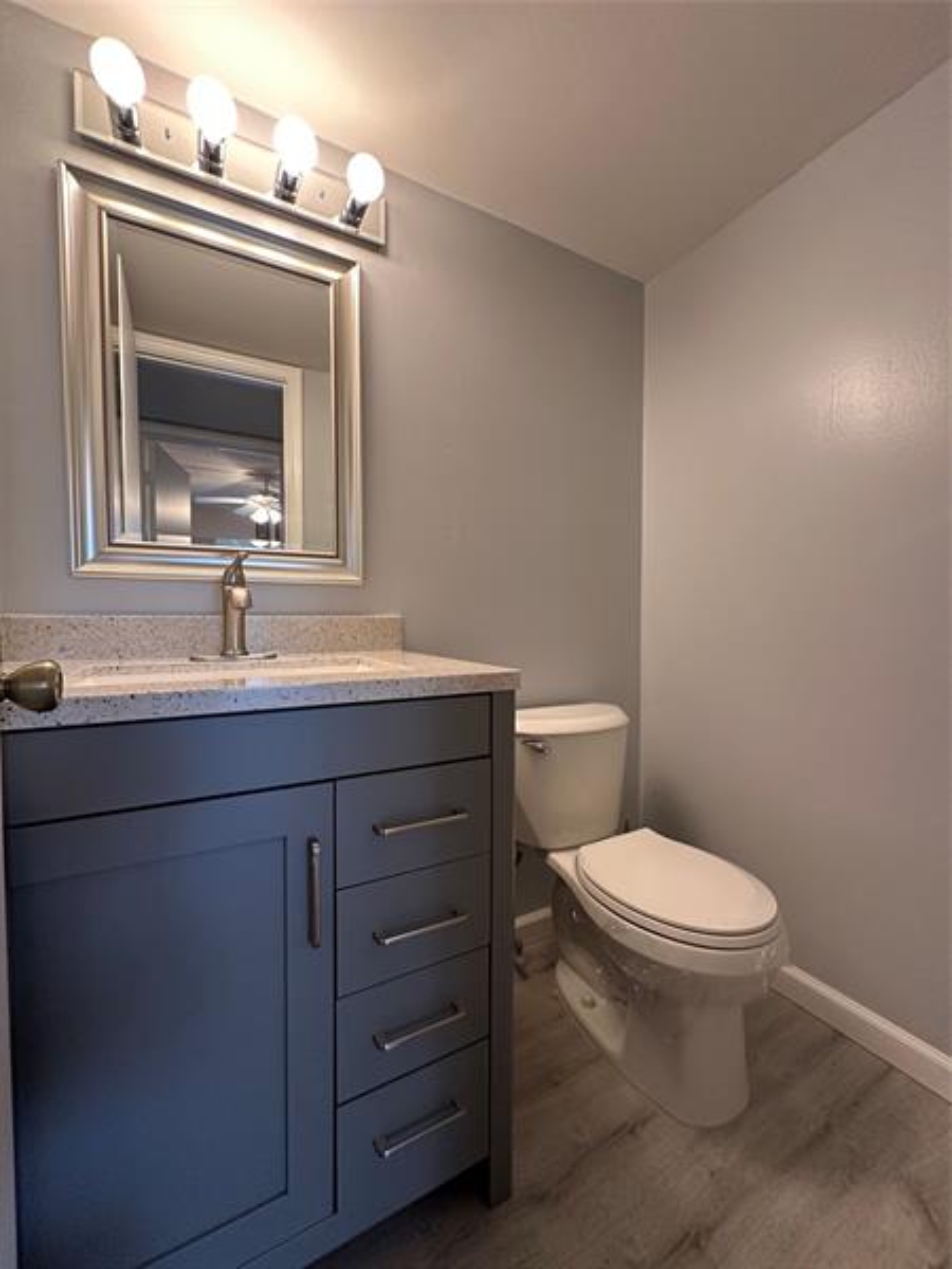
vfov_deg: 102.1
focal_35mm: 14
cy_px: 634
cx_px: 476
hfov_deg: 85.7
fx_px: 513
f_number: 2.2
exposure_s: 1/60
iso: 200
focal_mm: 2.22
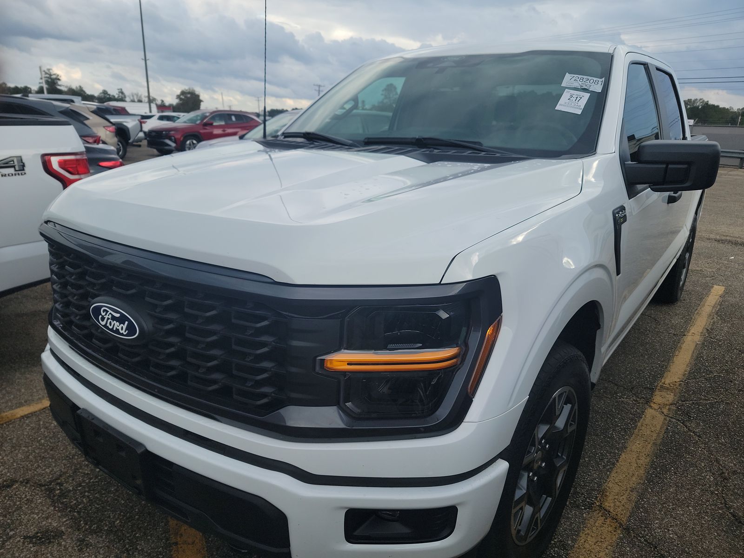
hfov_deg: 71.6
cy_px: 279
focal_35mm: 24
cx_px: 372
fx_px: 516
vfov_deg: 56.8
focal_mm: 6.7
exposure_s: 1/268
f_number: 1.8
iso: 50
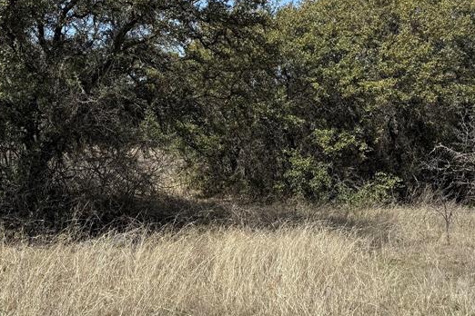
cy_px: 107
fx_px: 646
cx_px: 165
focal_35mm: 49
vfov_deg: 27.4
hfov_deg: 39.9
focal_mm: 6.76
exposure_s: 1/3279
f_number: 1.78
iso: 80
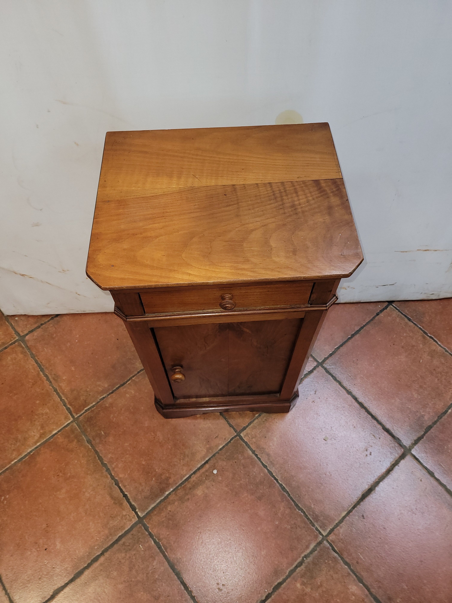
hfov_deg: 53.1
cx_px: 226
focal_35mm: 26
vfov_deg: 67.3
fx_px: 453
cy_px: 302
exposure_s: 1/33
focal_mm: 5.4
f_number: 1.8
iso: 125
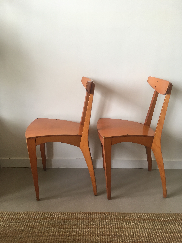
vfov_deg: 61.7
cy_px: 122
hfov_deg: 48.2
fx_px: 203
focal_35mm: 29
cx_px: 91
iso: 32
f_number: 2.2
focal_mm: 4.15
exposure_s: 1/33
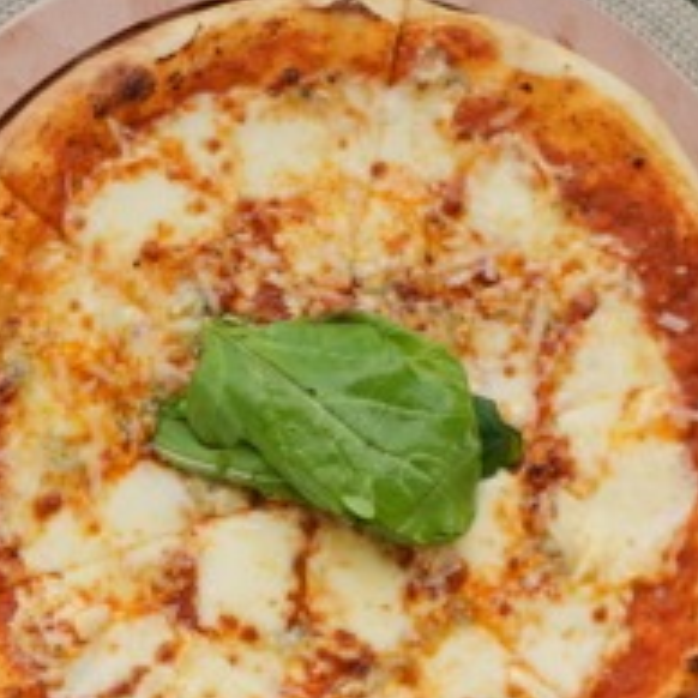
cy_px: 635
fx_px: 2236
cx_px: 331
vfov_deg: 17.5
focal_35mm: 98
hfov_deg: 17.7
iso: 200
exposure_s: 1/2000
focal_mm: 35
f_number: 1.4
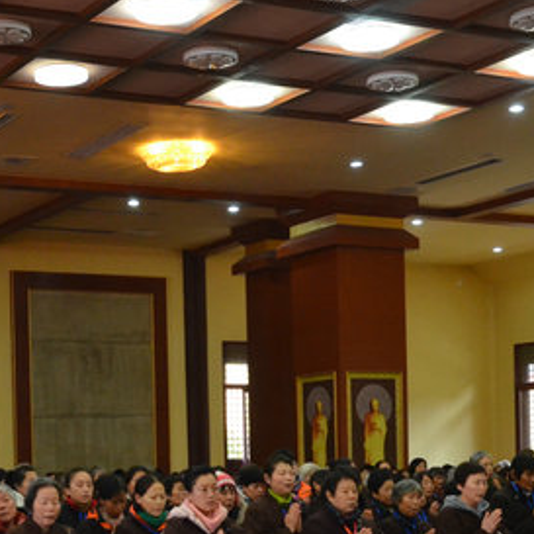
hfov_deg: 20.8
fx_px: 1431
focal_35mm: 82
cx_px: 86
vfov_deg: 20.7
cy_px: 483
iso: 2000
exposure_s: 1/25
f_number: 5.6
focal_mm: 22
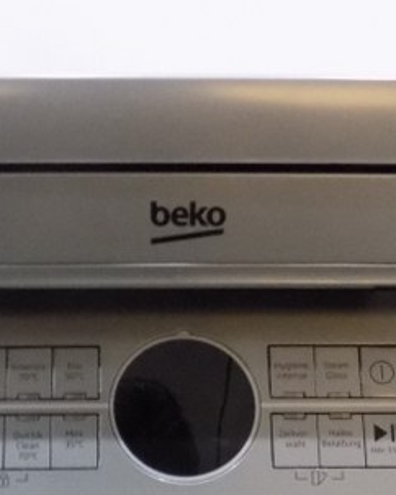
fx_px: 1112
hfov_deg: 20.1
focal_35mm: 76
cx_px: 146
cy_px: 382
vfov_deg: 24.7
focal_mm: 4
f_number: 3.1
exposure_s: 1/25
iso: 400
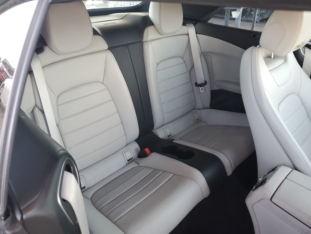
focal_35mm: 26
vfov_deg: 53.1
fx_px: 234
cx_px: 156
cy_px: 117
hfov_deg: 67.3
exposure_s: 1/50
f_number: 1.5
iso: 56
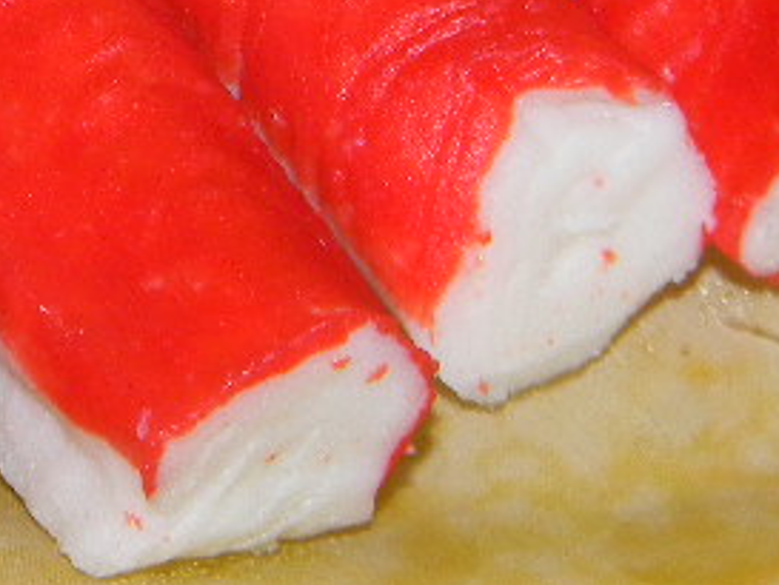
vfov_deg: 4.8
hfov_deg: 6.4
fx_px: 7002
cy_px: -288
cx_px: 494
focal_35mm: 311
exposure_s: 1/30
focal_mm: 15.1
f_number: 4.5
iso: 200
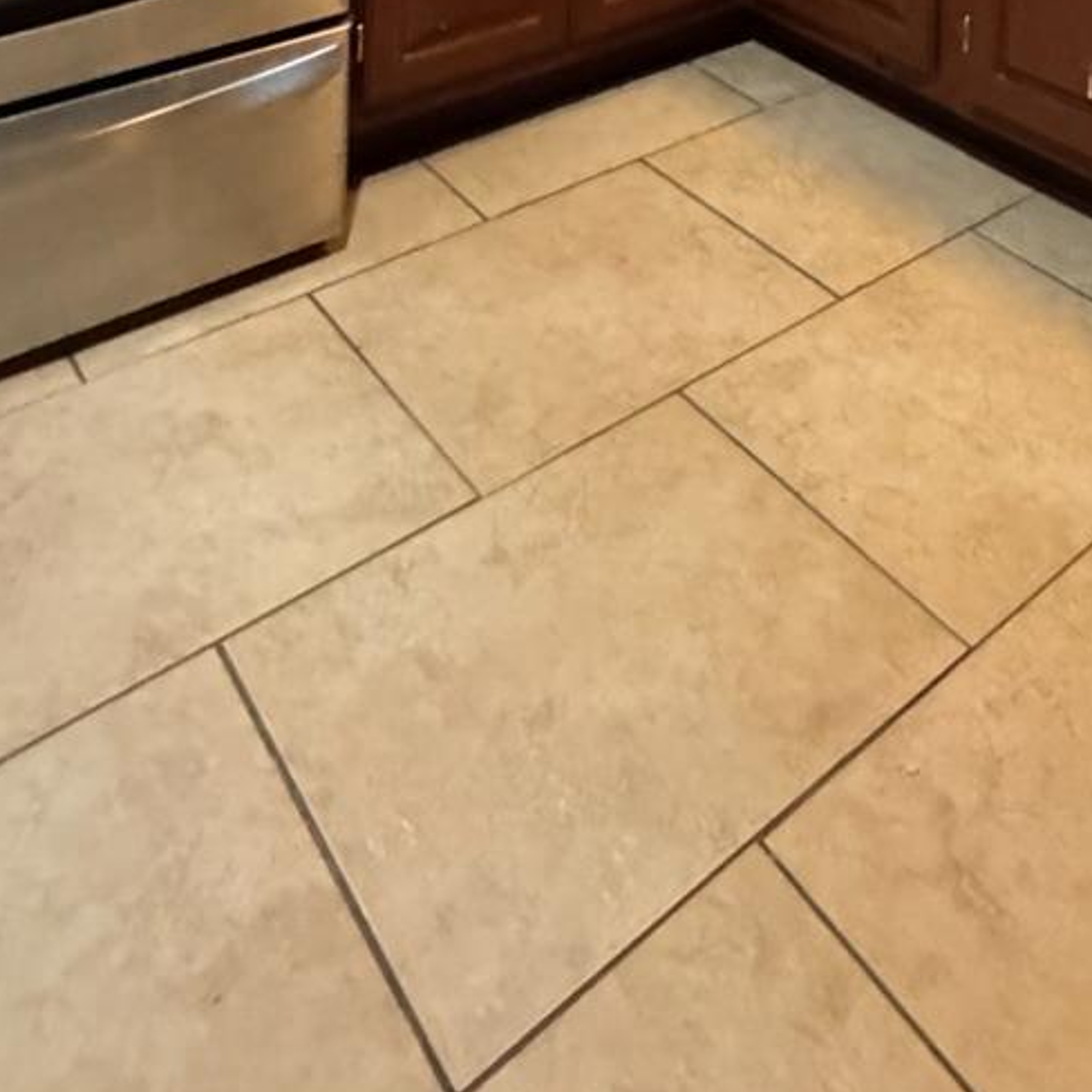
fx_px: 1356
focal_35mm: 38
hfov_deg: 40.3
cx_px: 997
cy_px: -568
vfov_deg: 28.0
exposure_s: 1/60
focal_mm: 2.22
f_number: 2.2
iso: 1250
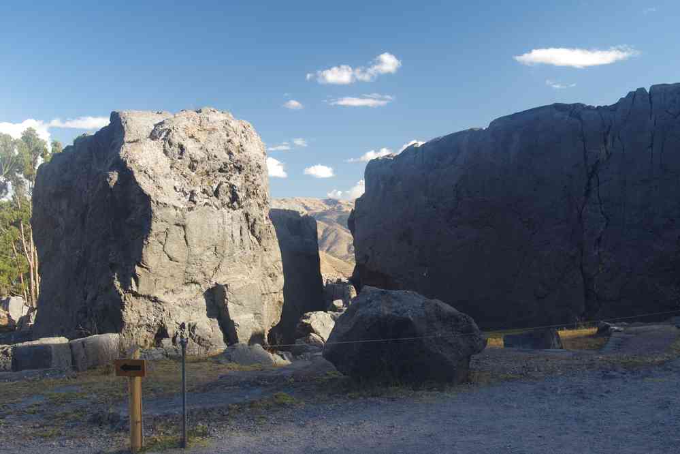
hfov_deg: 46.4
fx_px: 793
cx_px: 340
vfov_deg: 31.9
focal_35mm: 42
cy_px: 227
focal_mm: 28
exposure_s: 1/60
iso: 200
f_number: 7.1
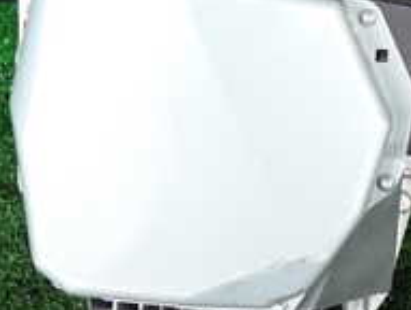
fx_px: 1118
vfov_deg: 15.4
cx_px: 314
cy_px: -22
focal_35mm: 94
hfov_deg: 20.6
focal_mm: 5.4
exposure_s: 1/30
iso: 250
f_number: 2.3
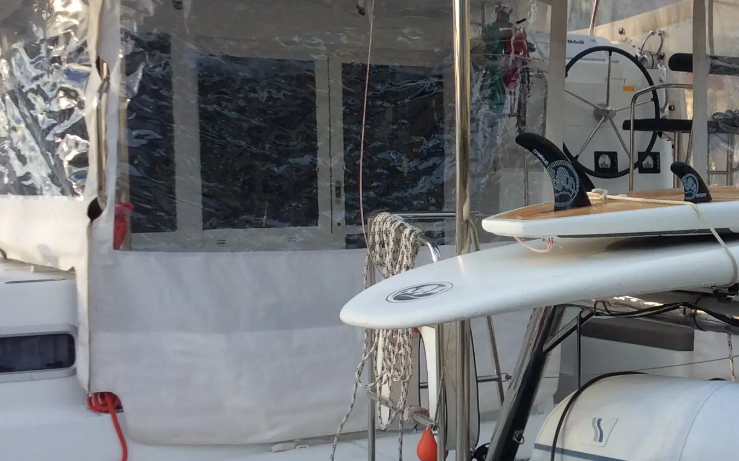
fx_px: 1309
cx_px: 604
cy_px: 237
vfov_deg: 20.0
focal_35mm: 65
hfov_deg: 30.7
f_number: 2.4
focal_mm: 3.3
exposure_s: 1/327
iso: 32
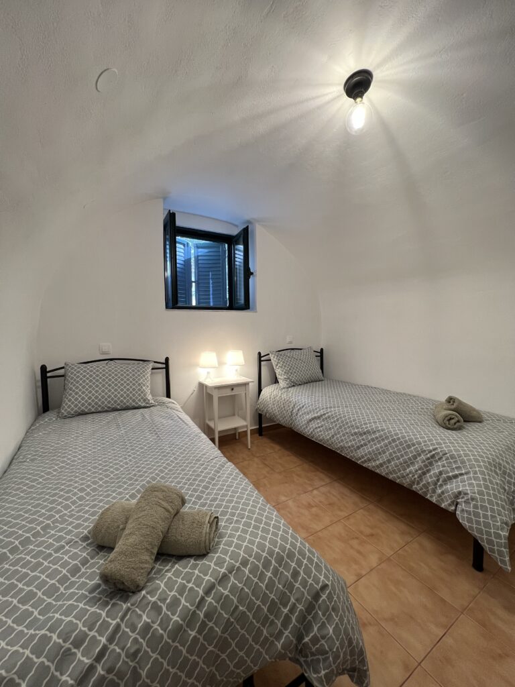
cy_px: 344
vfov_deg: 106.2
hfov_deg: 89.9
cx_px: 258
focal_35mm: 13
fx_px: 258
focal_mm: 1.57
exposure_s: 1/100
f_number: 1.8
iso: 160
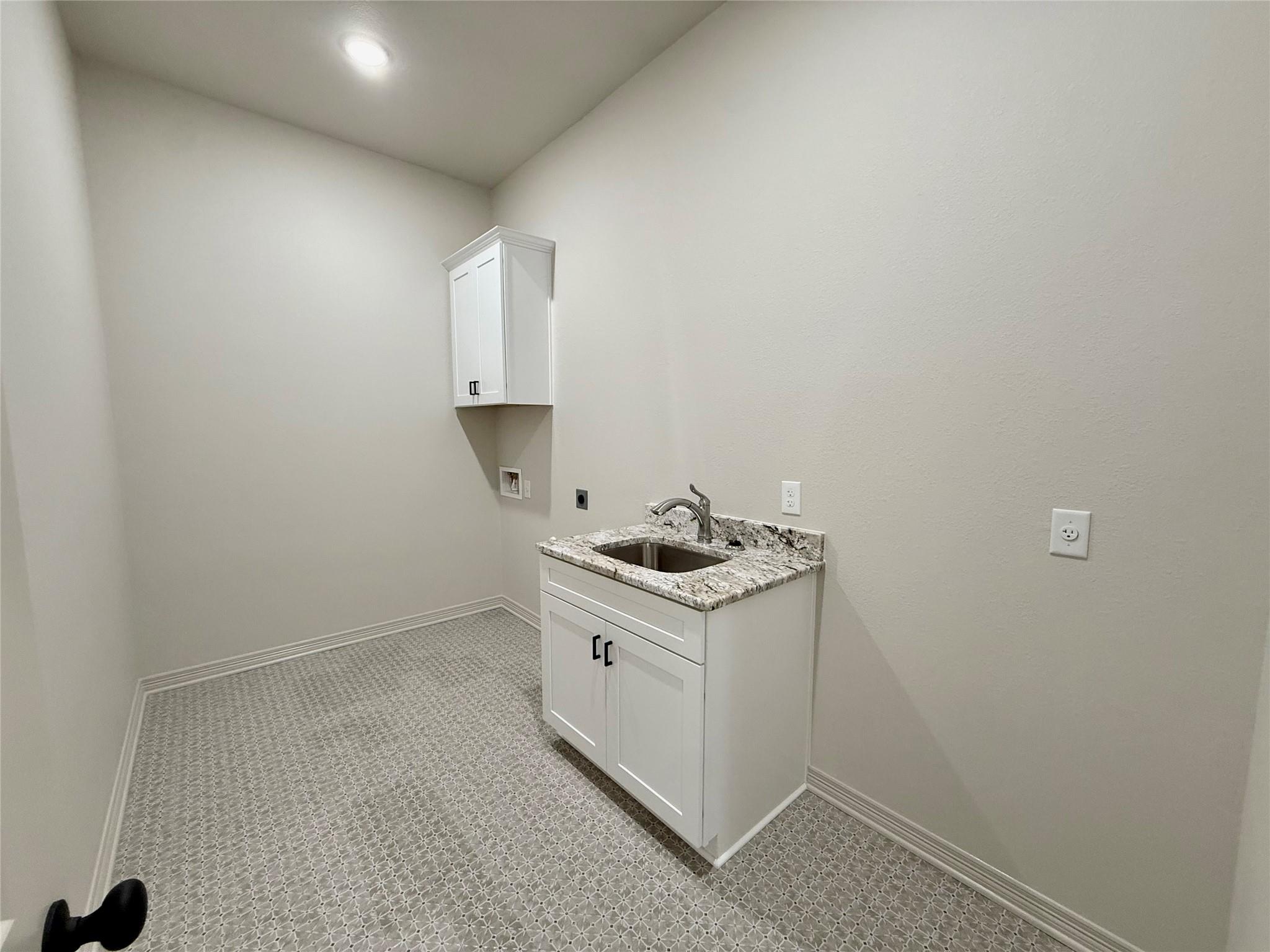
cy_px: 476
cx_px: 635
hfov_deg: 102.1
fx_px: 514
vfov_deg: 85.7
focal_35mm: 14
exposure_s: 1/60
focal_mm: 2.22
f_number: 2.2
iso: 200
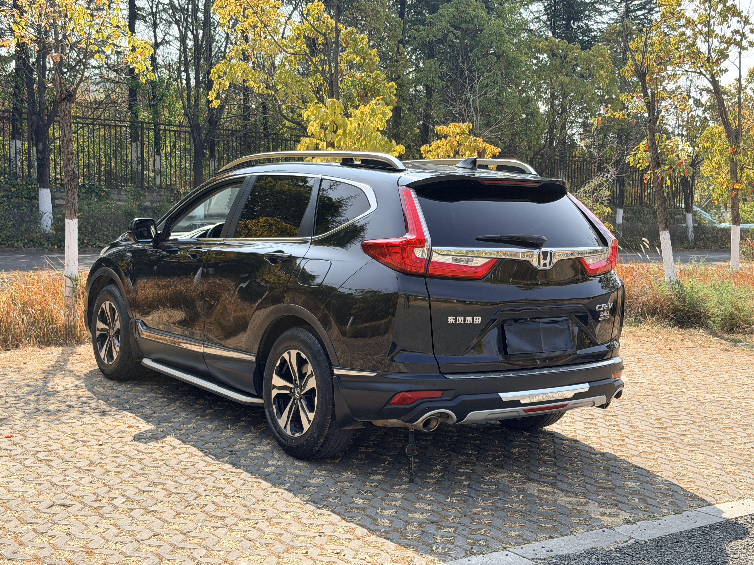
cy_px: 282
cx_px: 377
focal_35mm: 48
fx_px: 1046
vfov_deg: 30.3
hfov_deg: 39.7
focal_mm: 6.76
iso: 64
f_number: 1.78
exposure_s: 1/1513
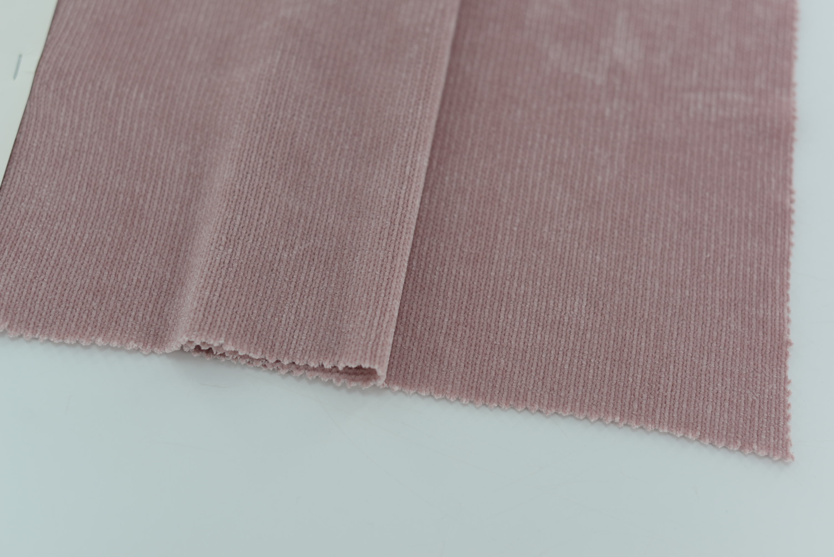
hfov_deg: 39.6
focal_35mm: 50
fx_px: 1159
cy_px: 278
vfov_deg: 27.0
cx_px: 417
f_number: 3.5
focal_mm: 50
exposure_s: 1/250
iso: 100
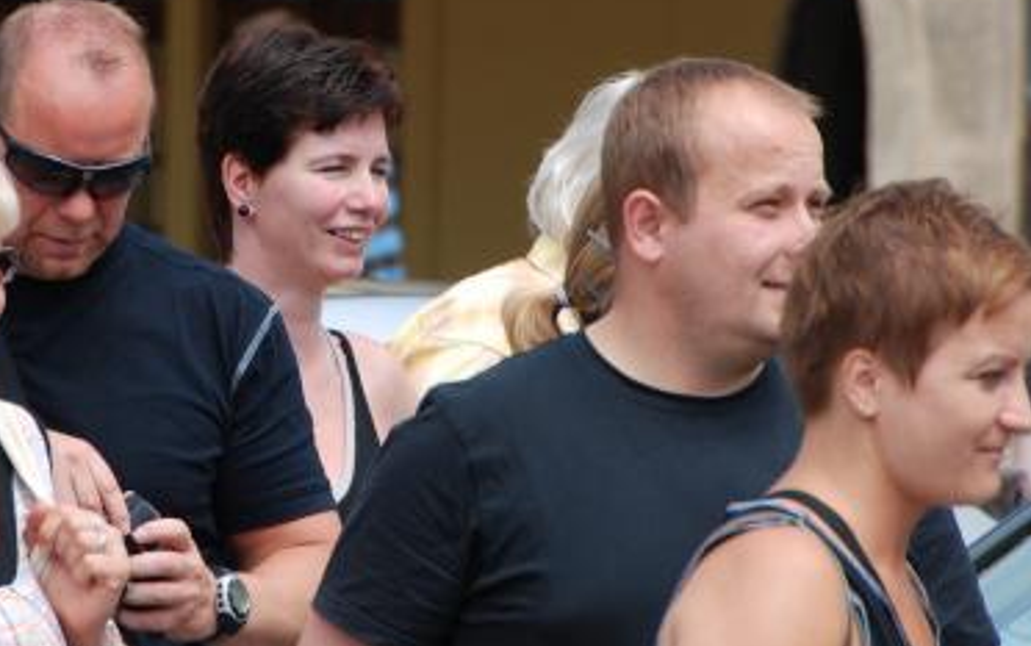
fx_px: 14789
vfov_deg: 2.5
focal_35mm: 526
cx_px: 283
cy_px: 197
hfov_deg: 4.0
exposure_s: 1/200
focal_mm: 200
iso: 200
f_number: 8
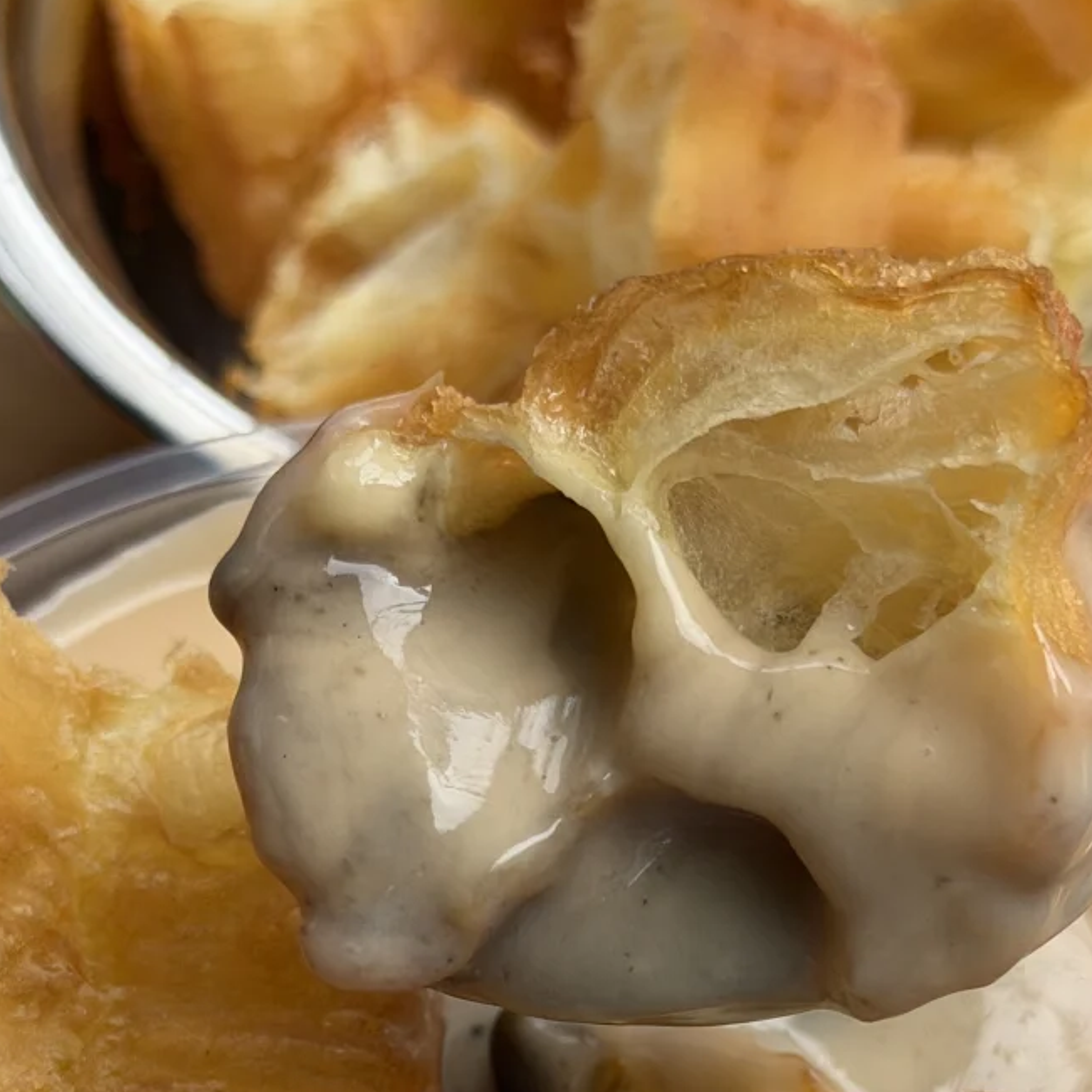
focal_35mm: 94
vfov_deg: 18.2
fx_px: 3355
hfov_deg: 18.5
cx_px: 487
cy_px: 948
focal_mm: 6.76
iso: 64
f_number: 1.78
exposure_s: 1/1013
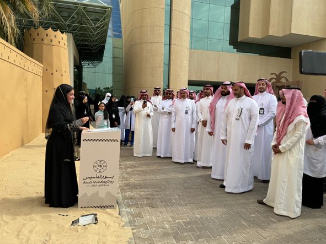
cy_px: 119
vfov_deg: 53.0
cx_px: 171
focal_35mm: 26
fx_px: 245
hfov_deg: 67.3
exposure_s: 1/3802
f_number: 1.78
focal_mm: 6.86
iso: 80
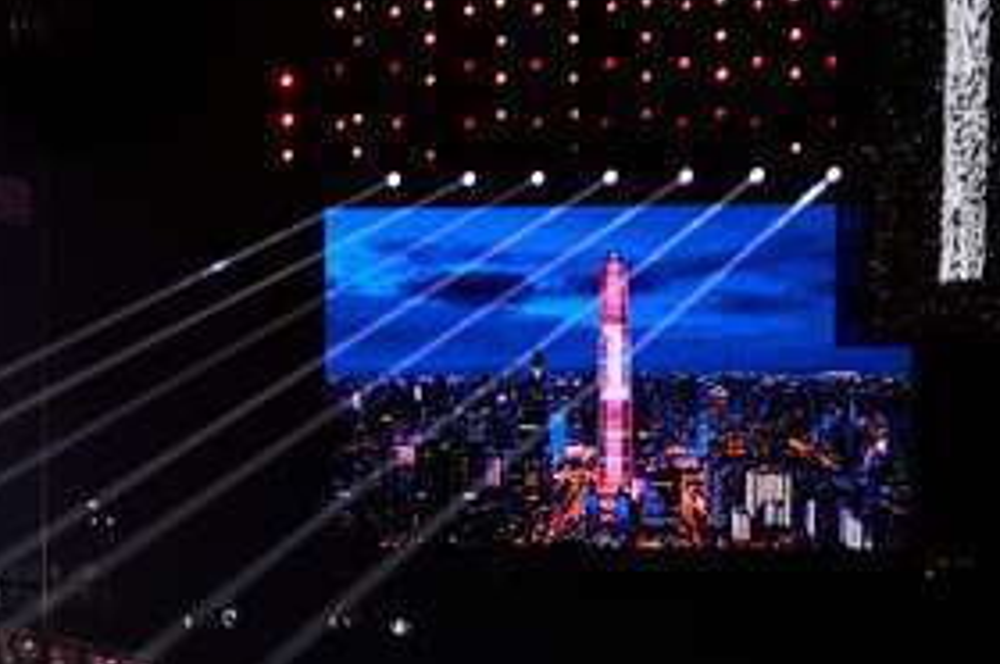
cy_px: 609
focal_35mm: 266
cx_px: -193
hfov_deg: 7.7
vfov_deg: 5.1
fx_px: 7380
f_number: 2.8
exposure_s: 1/400
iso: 1250
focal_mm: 93
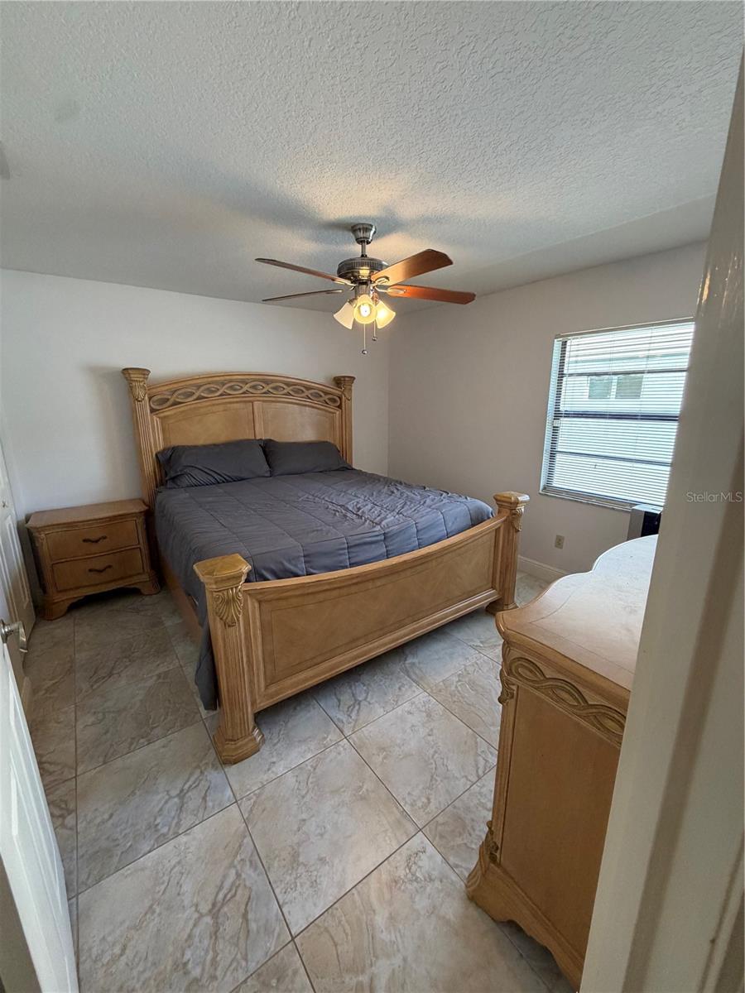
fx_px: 402
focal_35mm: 14
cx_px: 372
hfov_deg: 85.7
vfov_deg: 102.1
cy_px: 496
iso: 250
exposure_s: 1/120
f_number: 2.2
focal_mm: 2.22
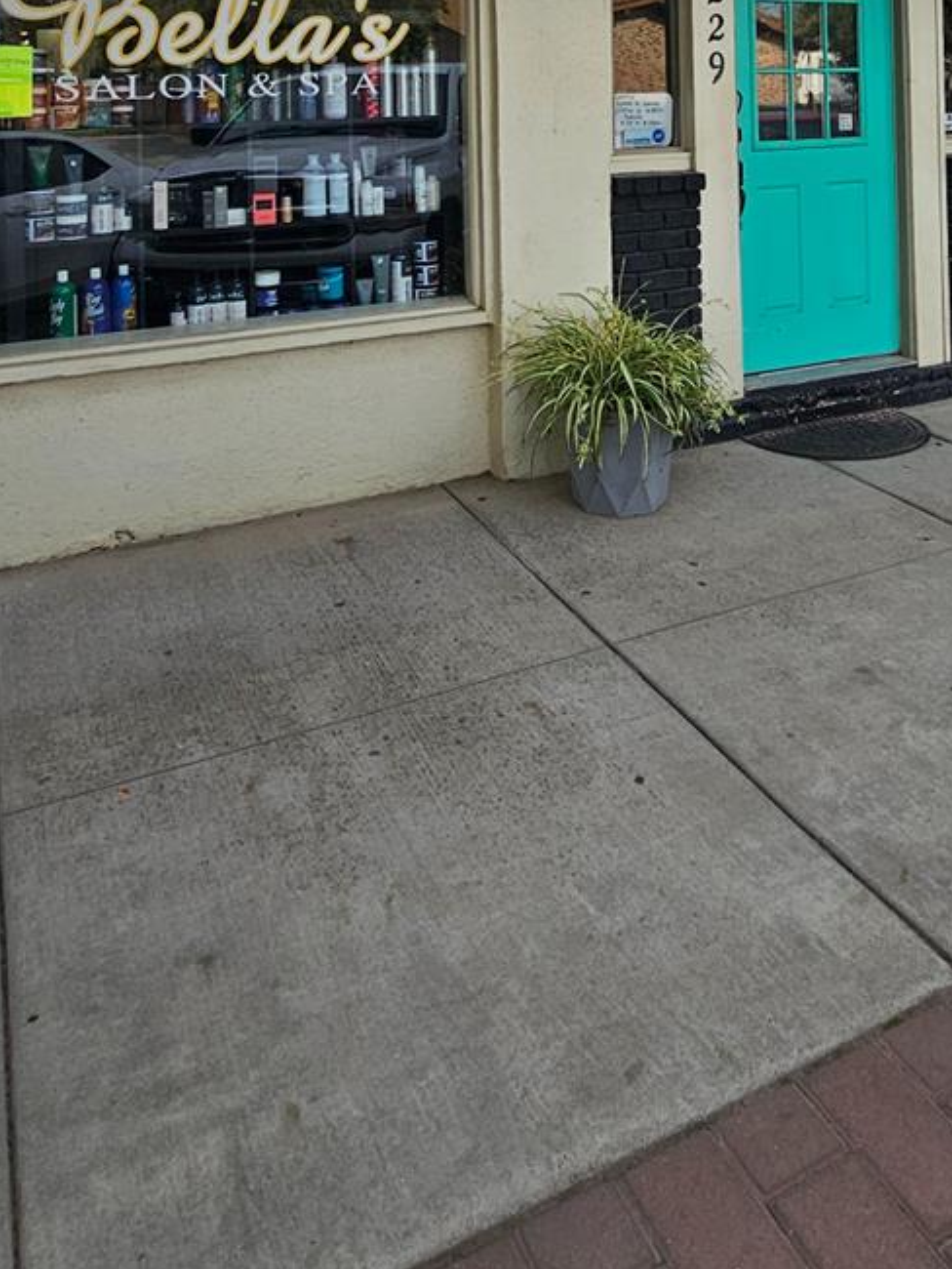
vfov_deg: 51.5
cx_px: 623
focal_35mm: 30
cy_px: 86
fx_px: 1099
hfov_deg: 46.2
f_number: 2.2
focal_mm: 2.2
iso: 50
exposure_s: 1/924
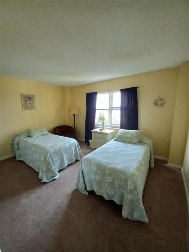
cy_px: 126
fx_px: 95
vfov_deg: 106.2
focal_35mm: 13
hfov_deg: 89.9
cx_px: 94
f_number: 2.2
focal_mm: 1.13
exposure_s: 1/60
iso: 160
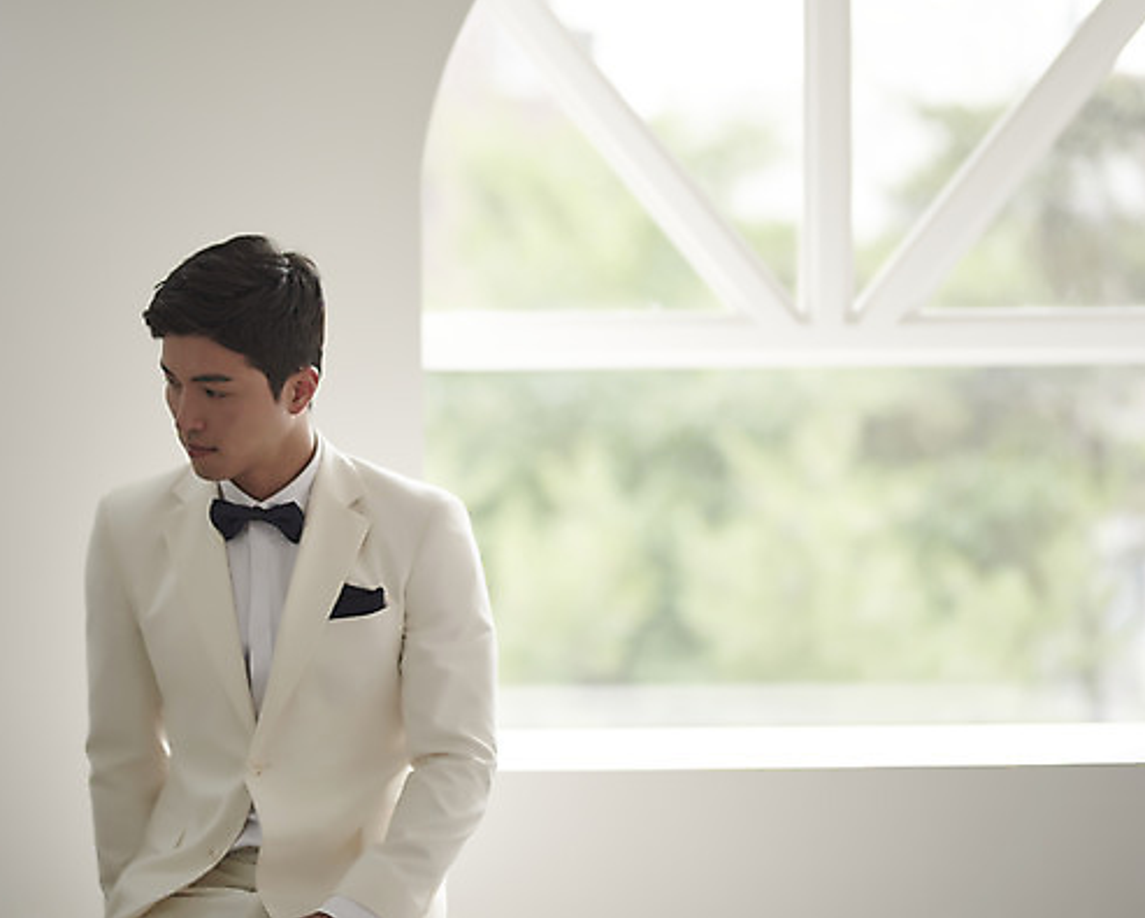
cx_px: 458
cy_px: 456
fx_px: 3289
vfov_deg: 15.9
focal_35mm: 97
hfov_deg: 19.7
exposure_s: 1/1600
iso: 400
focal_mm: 85
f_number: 1.4
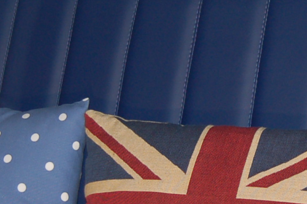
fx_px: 1396
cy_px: 61
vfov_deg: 8.3
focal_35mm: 164
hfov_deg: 12.4
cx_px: 306
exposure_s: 1/60
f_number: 4.2
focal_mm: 28
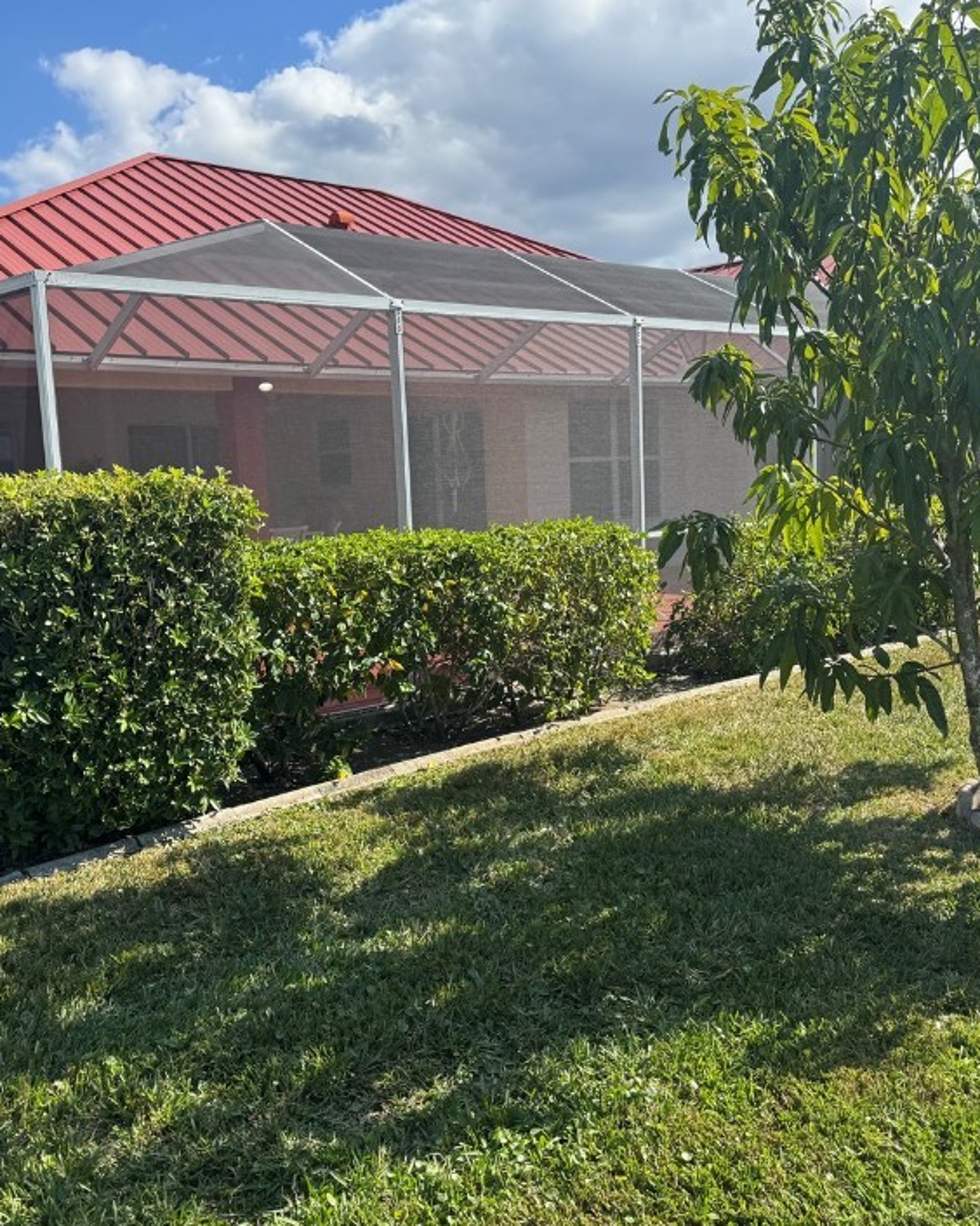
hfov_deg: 43.3
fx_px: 1234
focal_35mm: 34
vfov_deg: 52.9
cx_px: 467
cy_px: 613
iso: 80
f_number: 1.78
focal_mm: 6.76
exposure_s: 1/2415
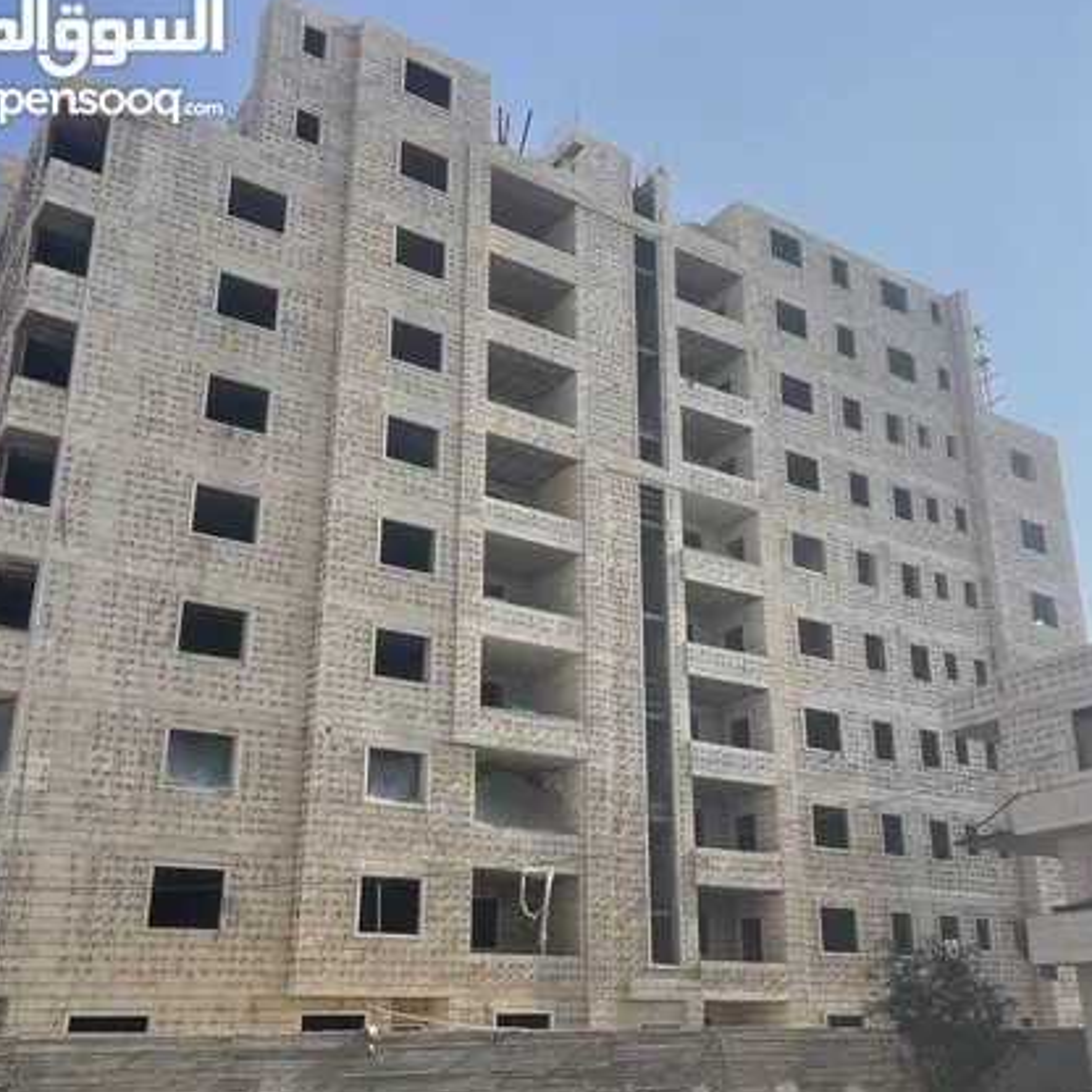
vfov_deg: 48.4
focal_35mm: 34
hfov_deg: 48.3
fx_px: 1213
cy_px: 562
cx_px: 617
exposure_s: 1/5128
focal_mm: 5.1
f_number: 1.6
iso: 32
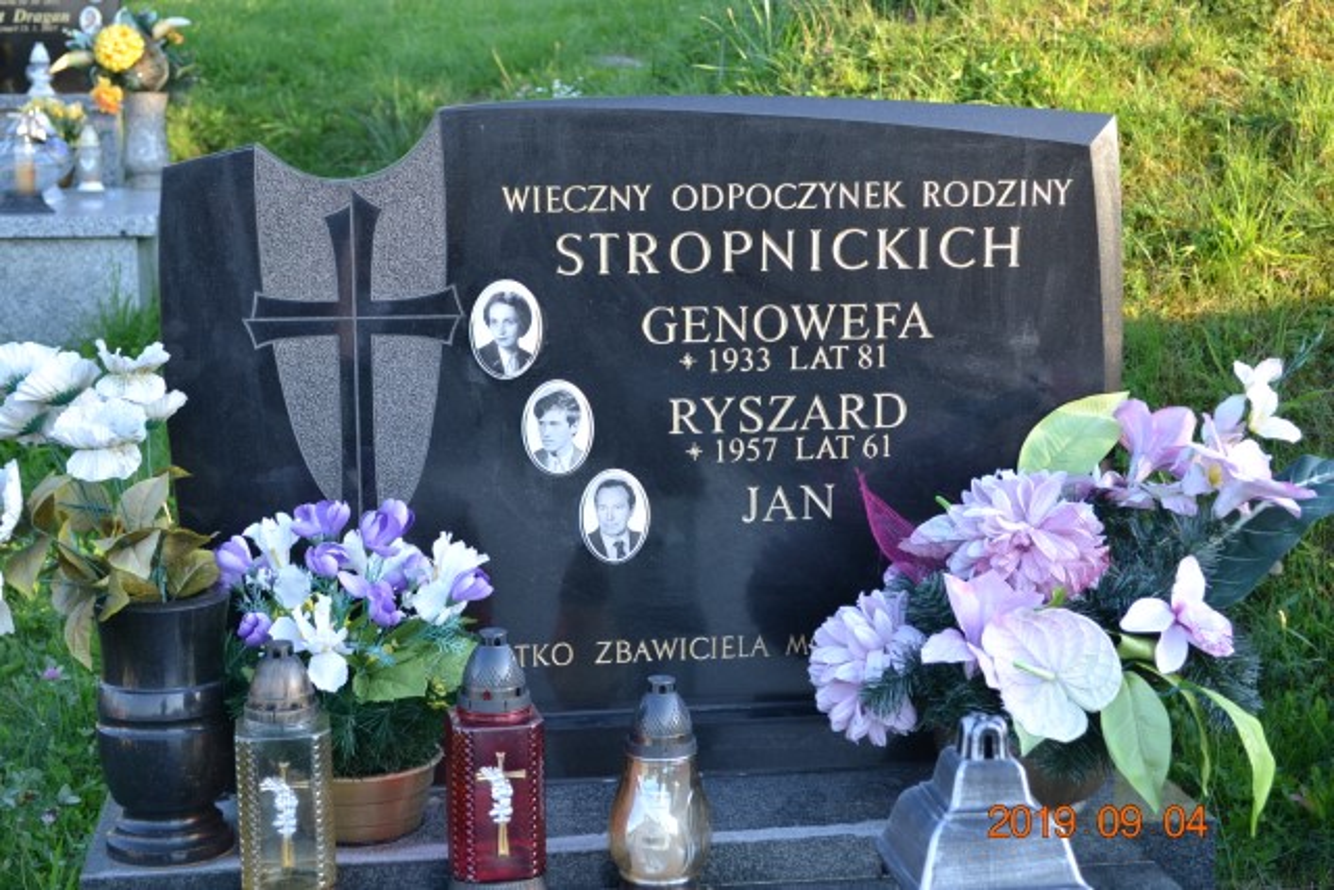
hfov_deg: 35.0
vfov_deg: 23.8
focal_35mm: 57
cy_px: 445
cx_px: 667
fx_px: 2113
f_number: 5.6
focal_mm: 38
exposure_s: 1/125
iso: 360
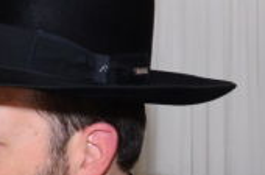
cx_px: 36
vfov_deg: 7.1
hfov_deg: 10.8
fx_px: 1394
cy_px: 241
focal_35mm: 190
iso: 800
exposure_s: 1/125
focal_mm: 21
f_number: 5.6
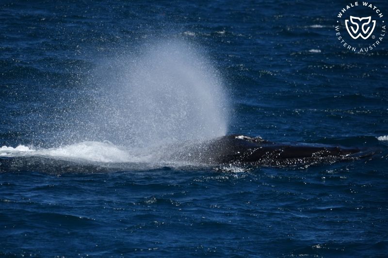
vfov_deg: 2.3
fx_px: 6465
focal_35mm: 600
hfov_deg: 3.4
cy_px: 129
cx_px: 194
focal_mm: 600
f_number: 6.3
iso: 800
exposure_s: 1/8000
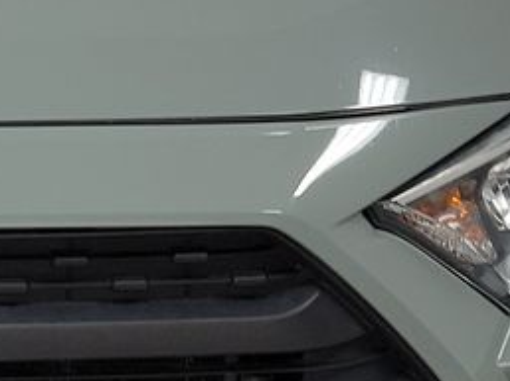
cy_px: 89
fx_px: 2193
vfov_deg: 9.9
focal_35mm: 149
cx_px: -204
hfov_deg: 12.7
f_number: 1.8
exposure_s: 1/119
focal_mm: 6.7
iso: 56
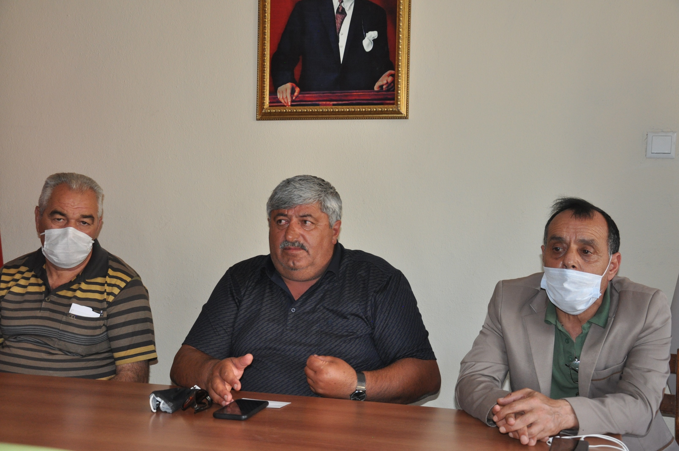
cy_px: 226
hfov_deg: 41.2
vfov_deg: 28.0
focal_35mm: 48
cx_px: 340
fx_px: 904
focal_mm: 32
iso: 800
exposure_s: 1/60
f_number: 4.2
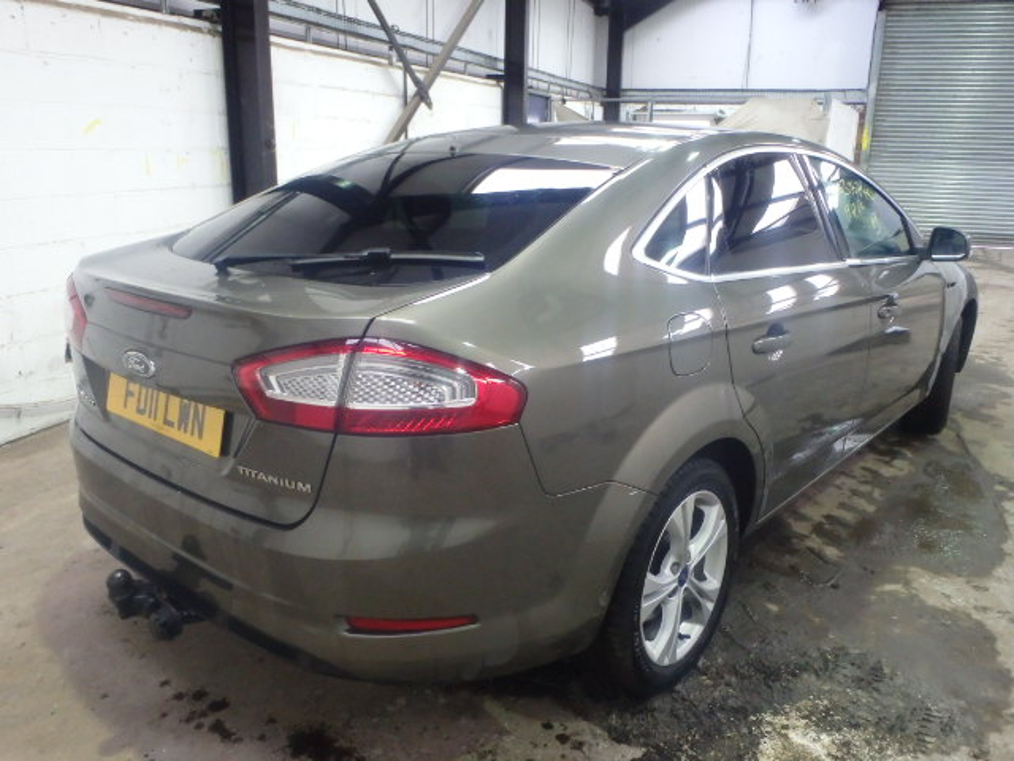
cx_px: 507
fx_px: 820
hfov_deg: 63.4
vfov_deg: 49.7
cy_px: 380
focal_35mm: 28
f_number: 3.9
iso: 800
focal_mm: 5
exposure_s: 1/15
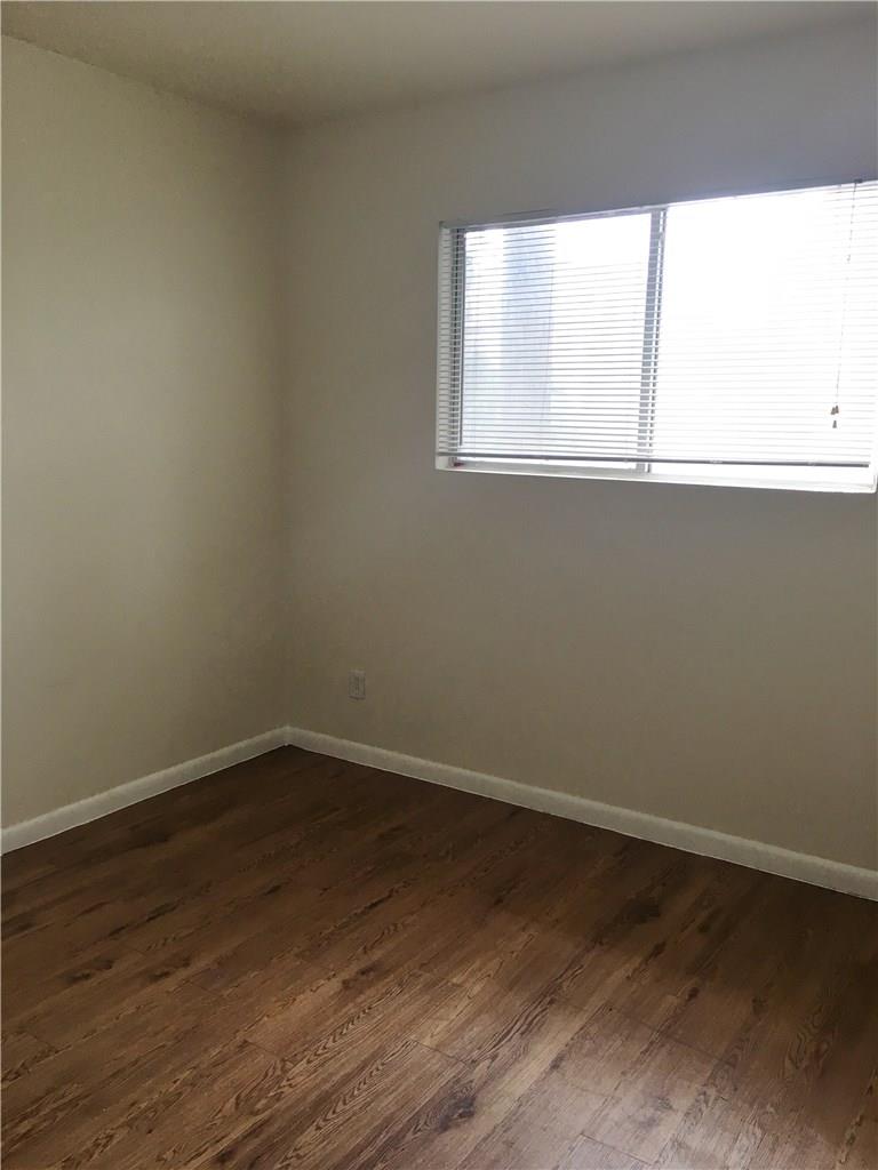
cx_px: 439
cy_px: 585
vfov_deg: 61.7
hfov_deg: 48.2
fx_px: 981
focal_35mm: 29
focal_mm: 4.15
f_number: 2.2
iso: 25
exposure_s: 1/30
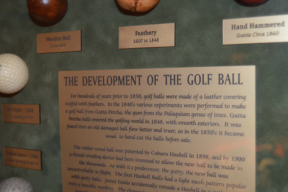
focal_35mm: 49
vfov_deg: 27.5
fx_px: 392
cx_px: 145
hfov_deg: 40.4
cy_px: 96
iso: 1400
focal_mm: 32
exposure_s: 1/60
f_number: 4.5
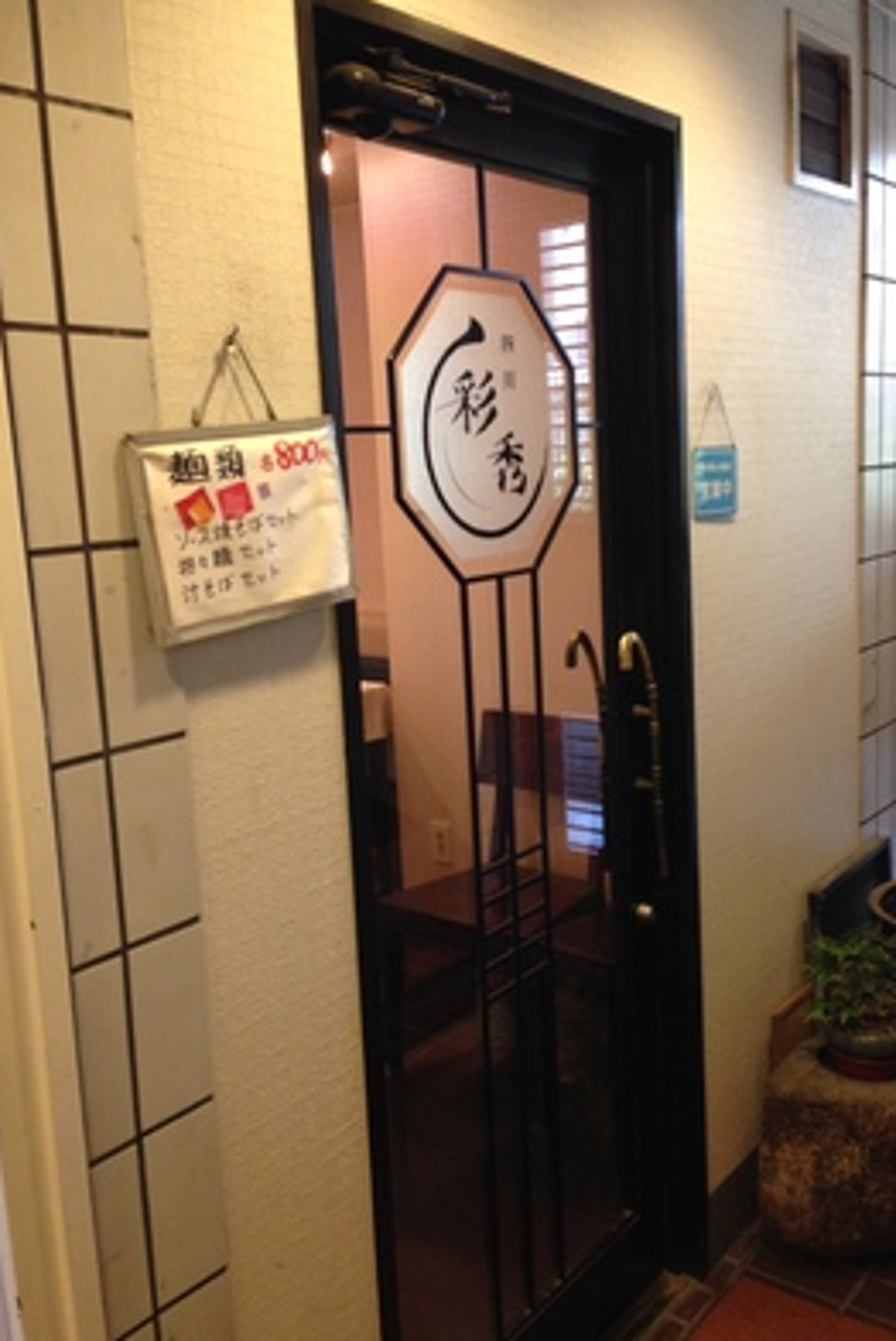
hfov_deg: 37.9
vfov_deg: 54.4
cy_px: 667
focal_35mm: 35
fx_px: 1304
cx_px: 506
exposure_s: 1/20
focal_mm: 4.12
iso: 160
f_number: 2.4
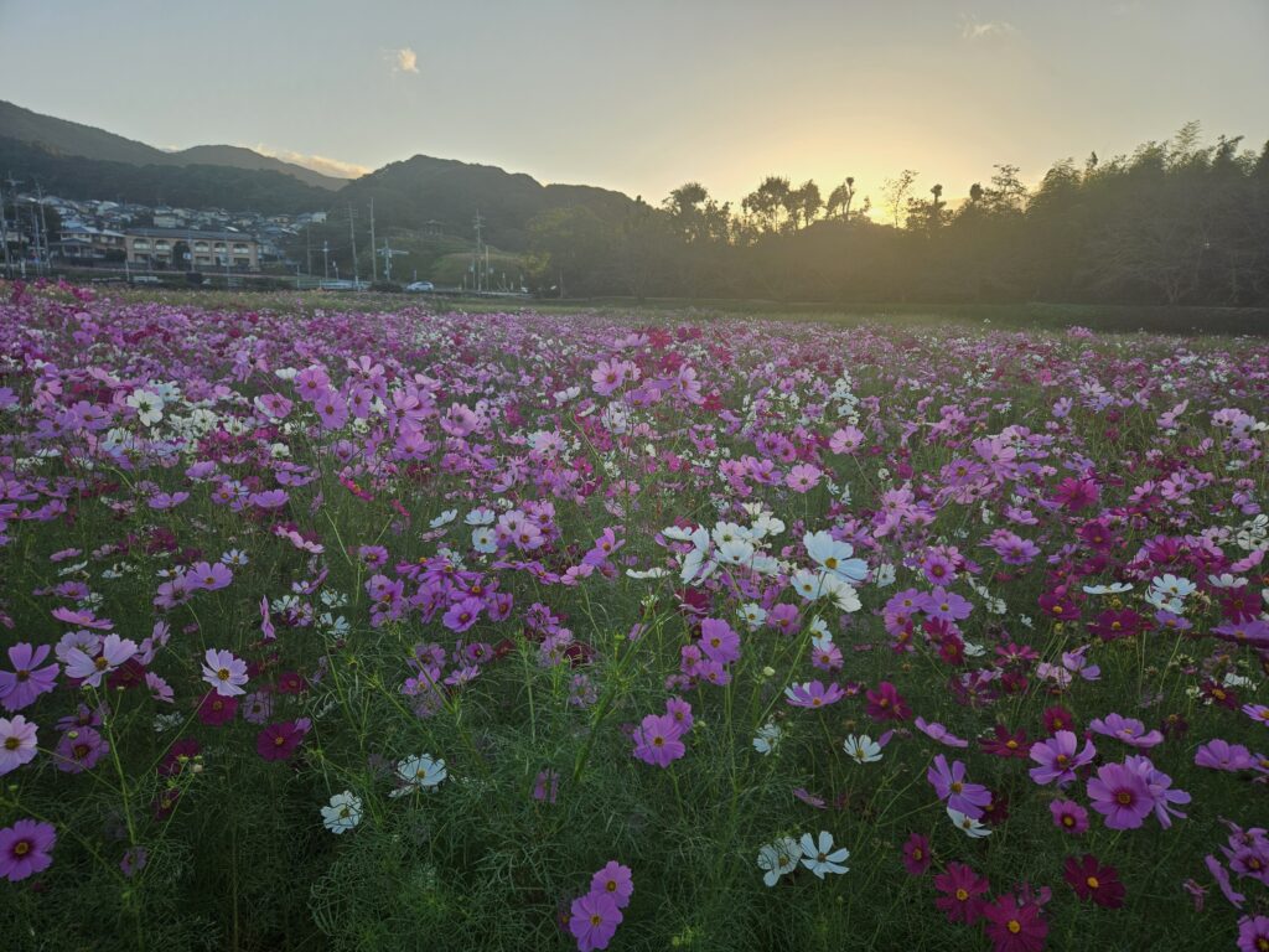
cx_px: 634
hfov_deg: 73.9
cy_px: 476
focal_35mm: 23
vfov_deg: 58.9
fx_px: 843
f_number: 1.8
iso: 25
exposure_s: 1/539
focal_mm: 5.4
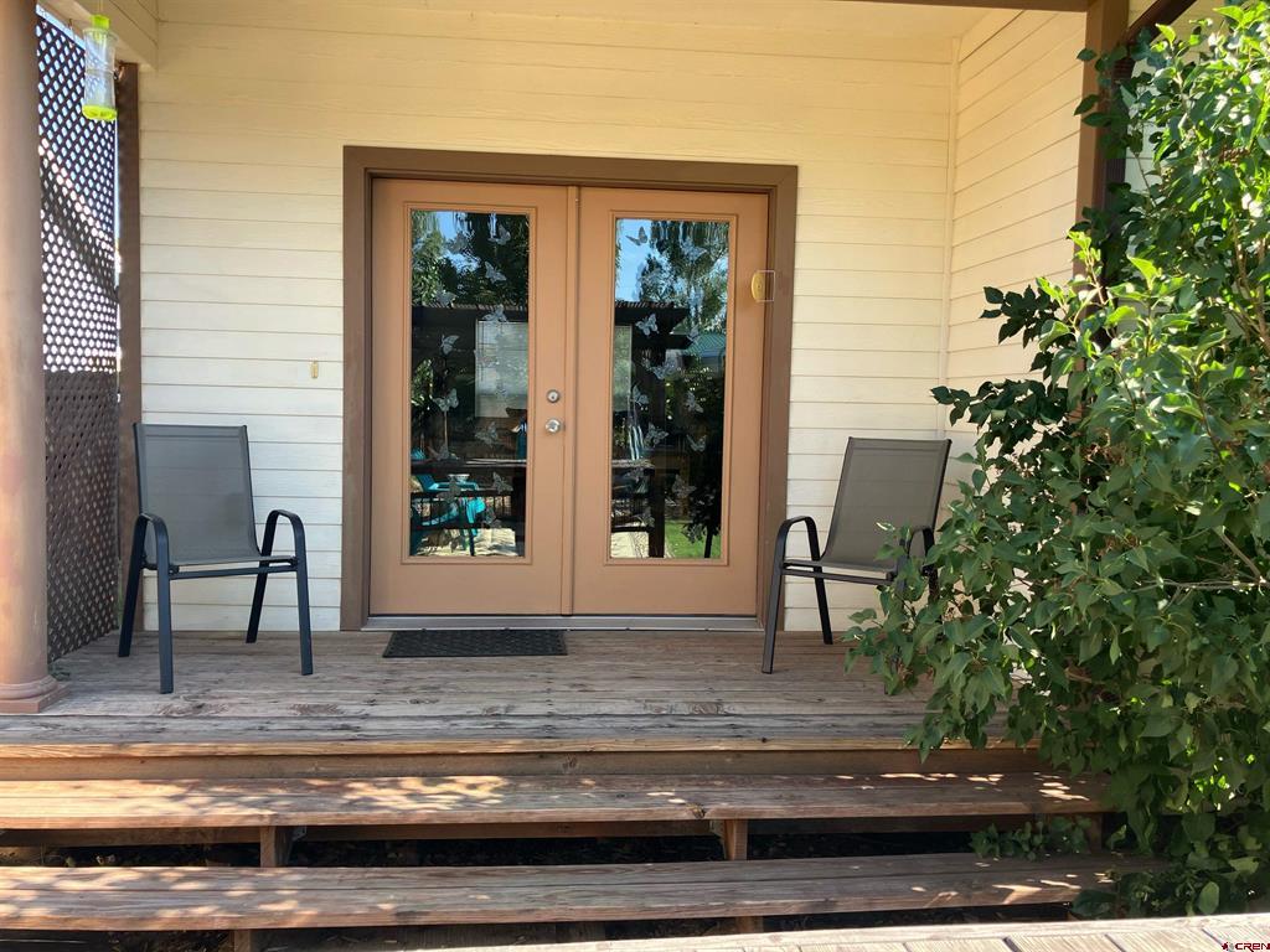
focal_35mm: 28
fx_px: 1027
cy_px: 476
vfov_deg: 49.7
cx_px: 635
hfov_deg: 63.4
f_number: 1.8
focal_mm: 3.99
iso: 25
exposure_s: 1/148
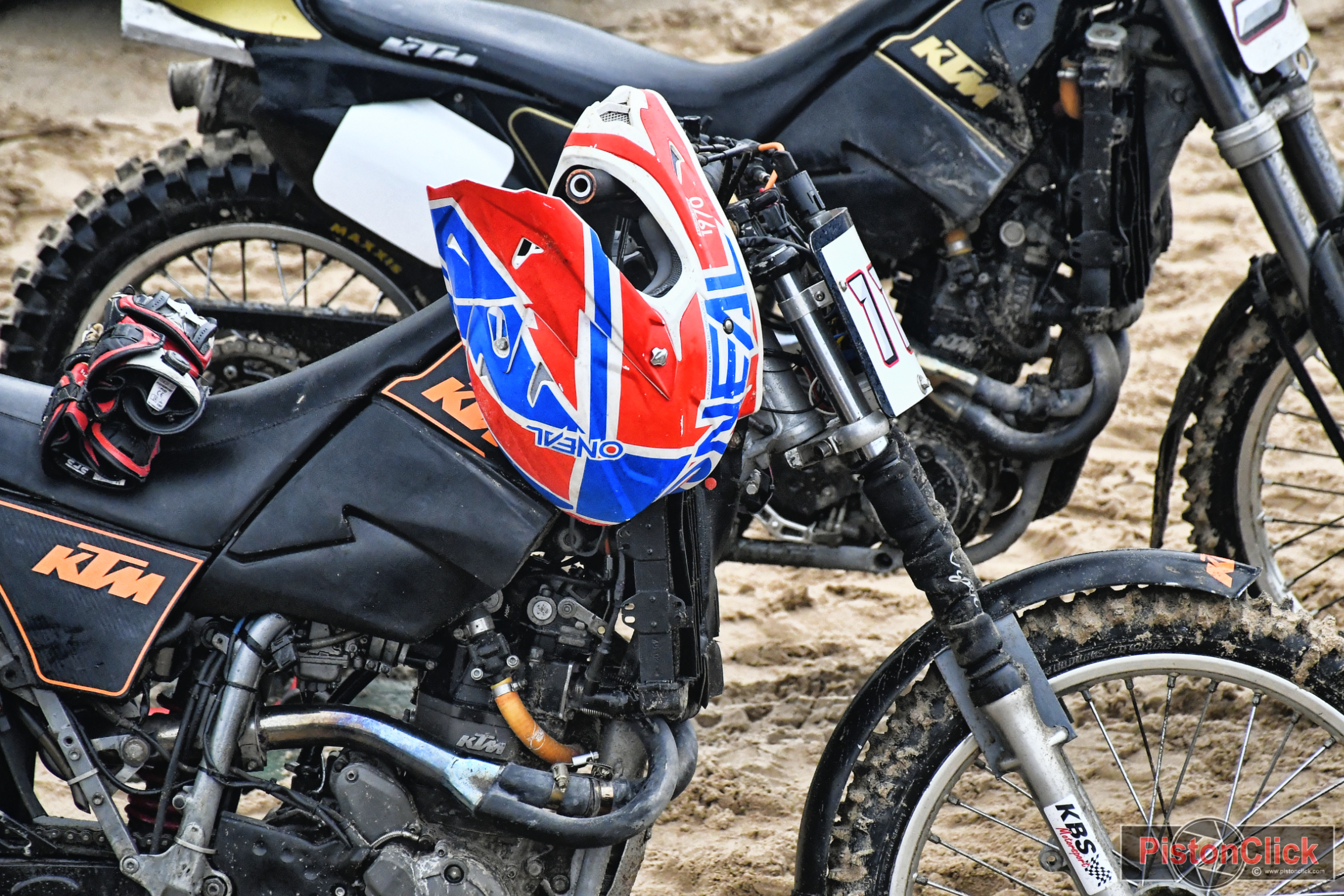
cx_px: 672
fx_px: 7279
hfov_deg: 10.5
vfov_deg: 7.0
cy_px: 448
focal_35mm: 195
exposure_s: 1/320
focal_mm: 130
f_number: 5.6
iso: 2800
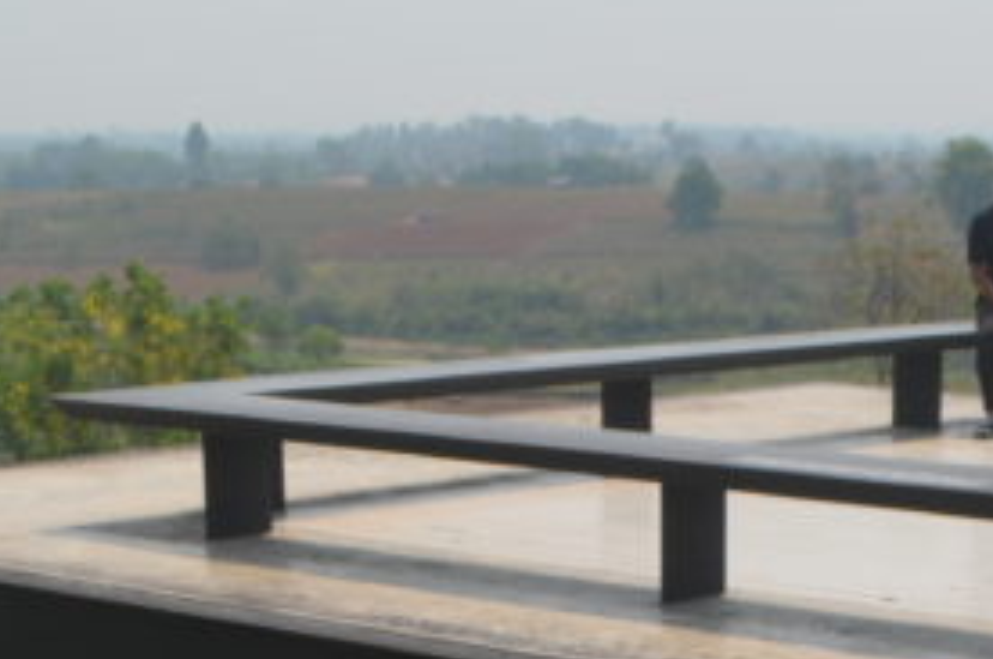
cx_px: 720
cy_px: 911
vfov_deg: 13.1
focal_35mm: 100
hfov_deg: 20.3
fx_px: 2754
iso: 100
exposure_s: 1/250
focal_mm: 18
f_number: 8
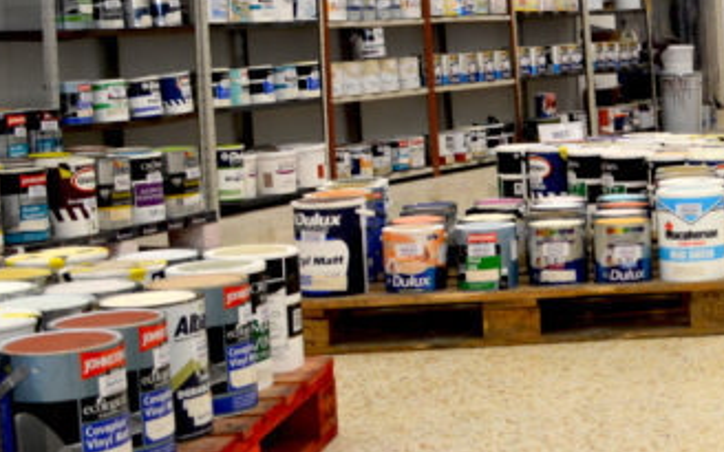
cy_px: 147
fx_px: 1697
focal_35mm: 86
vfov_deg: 15.2
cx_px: 947
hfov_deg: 21.7
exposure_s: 1/100
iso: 400
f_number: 5
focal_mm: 18
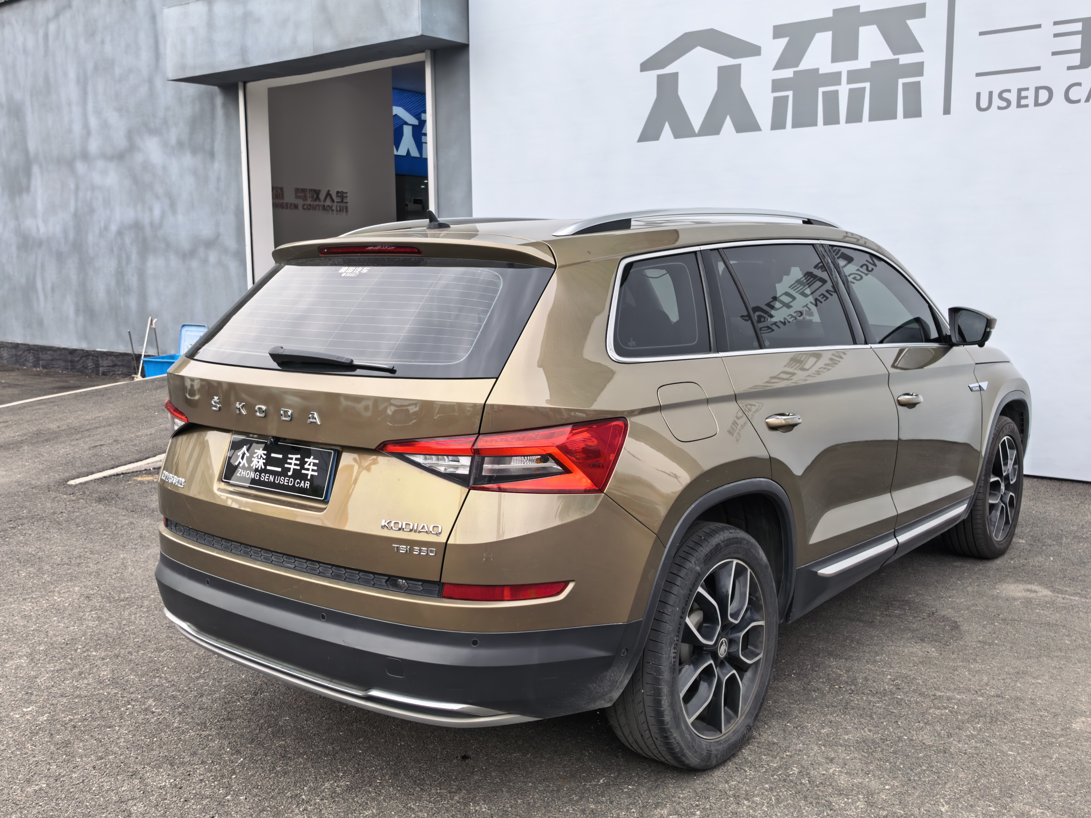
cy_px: 409
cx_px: 546
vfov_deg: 42.9
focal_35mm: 33
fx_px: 1040
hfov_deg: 55.4
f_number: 2
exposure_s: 1/1439
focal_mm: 5.75
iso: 50
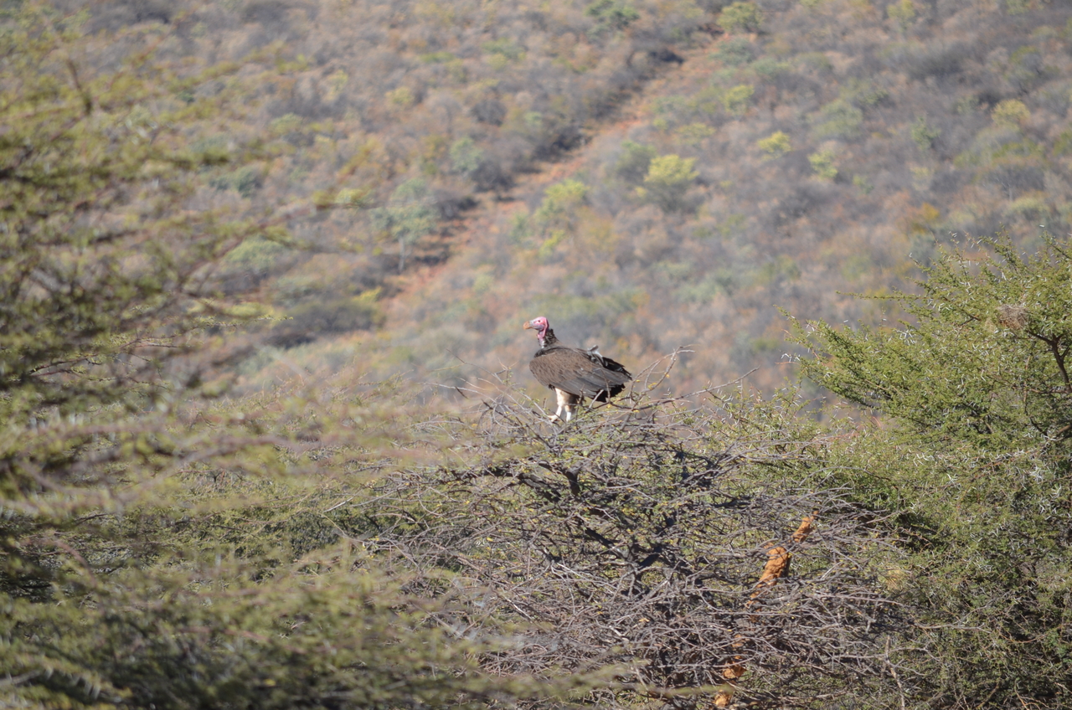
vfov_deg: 3.0
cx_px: 536
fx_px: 13373
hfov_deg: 4.6
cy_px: 355
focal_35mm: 450
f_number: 6.3
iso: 200
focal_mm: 300
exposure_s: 1/640
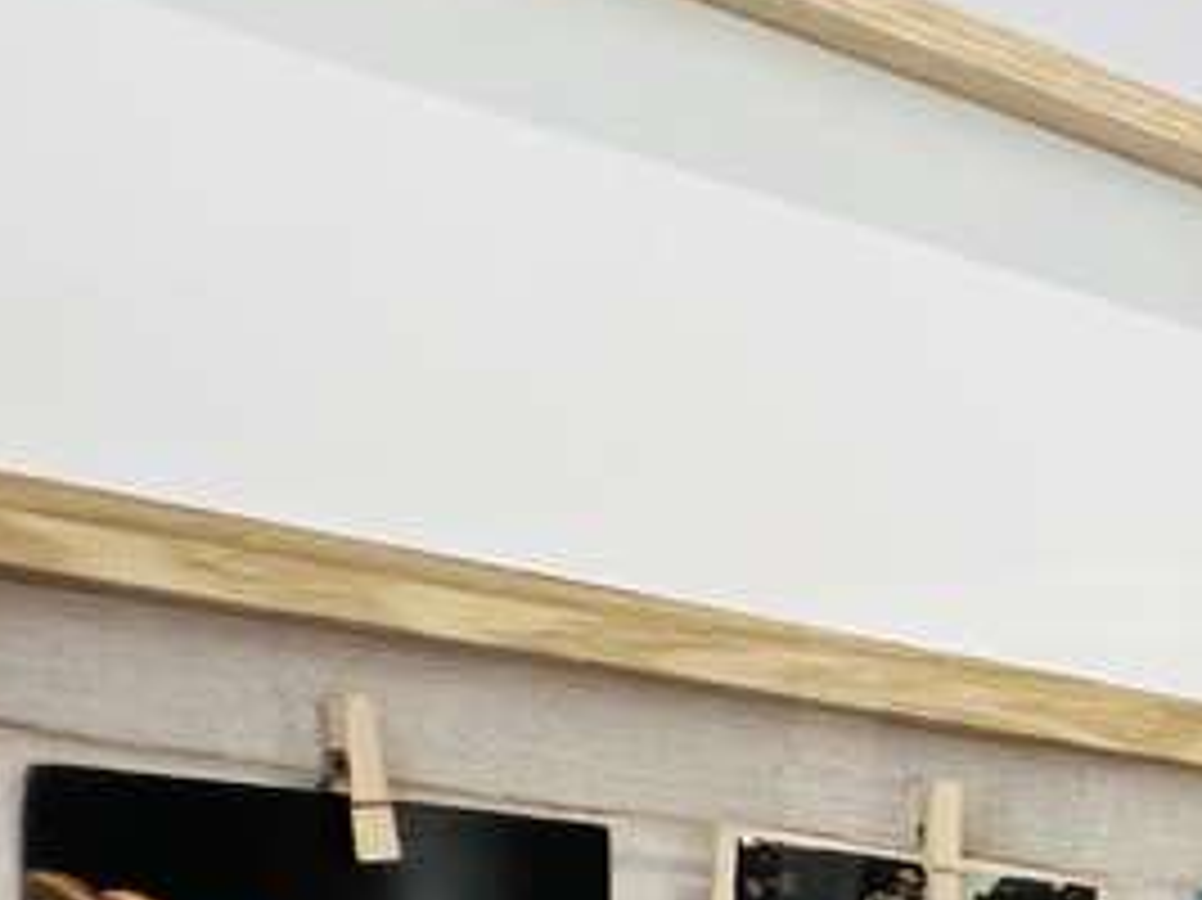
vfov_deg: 18.7
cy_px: 1172
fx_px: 2534
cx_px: 2971
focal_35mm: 73
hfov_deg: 14.6
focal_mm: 1.57
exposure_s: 1/99
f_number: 1.8
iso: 200
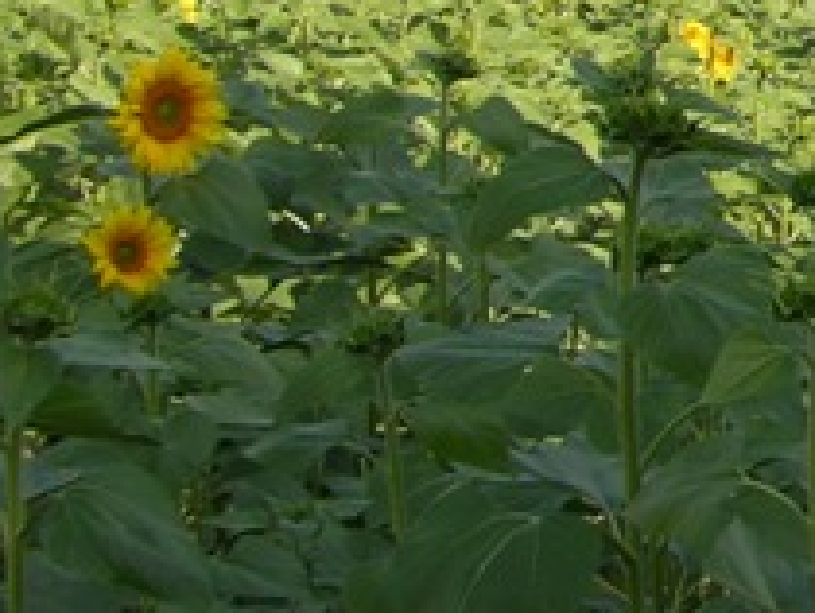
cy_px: -500
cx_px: 1878
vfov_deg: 6.5
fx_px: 5280
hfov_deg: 8.2
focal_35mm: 224
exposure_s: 1/155
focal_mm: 11.6
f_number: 5.3
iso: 50
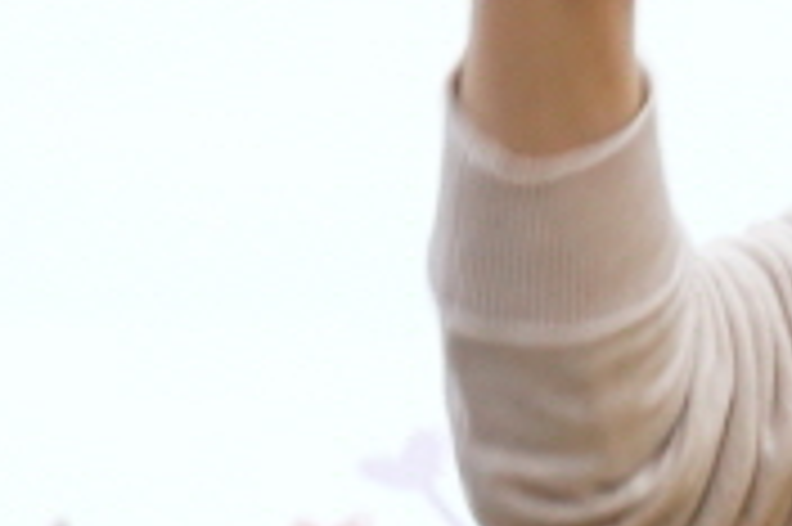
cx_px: 378
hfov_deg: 4.7
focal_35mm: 443
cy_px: 1342
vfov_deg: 3.1
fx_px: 9737
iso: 2500
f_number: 7.1
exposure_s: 1/80
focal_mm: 60
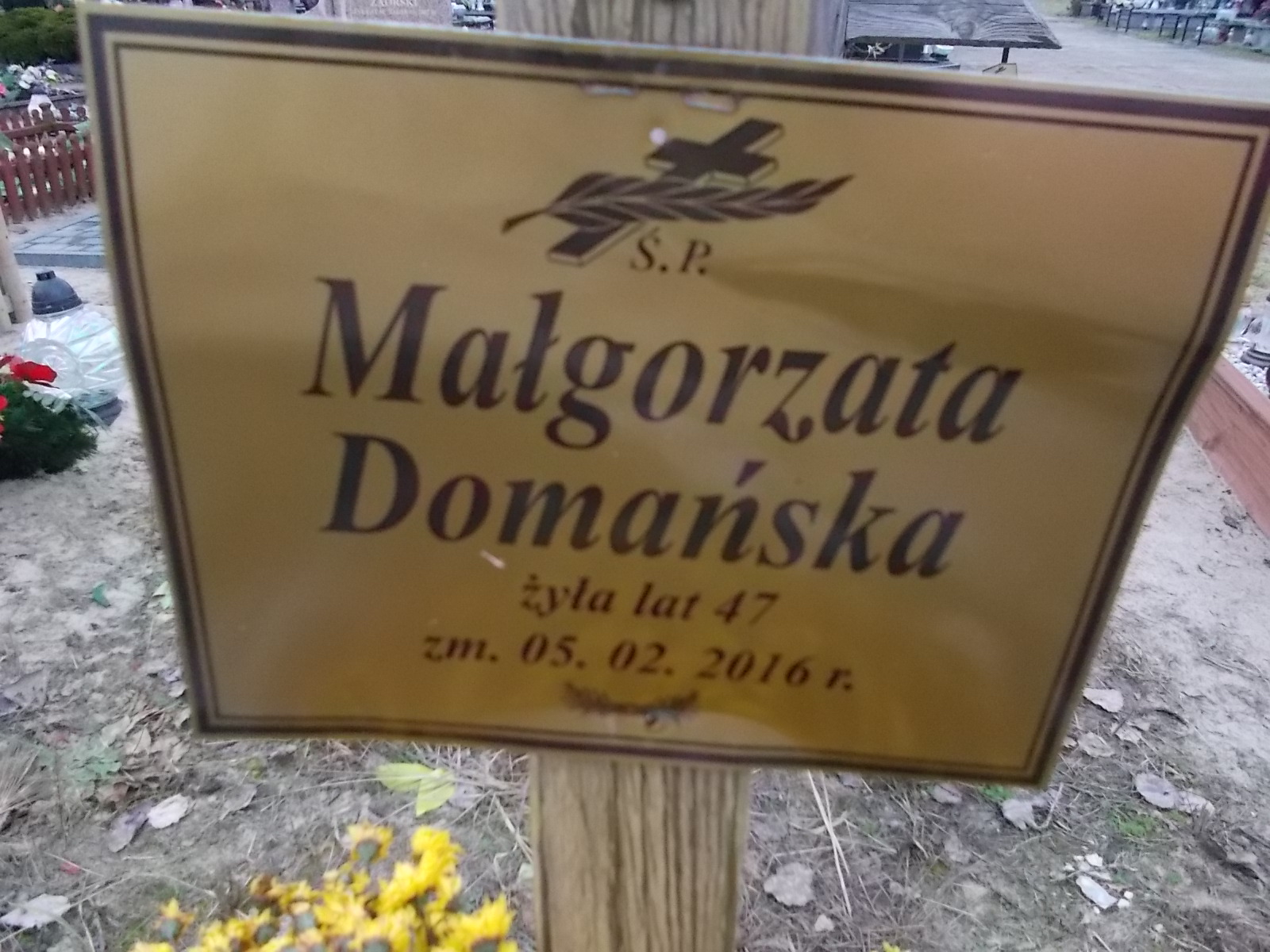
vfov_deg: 53.1
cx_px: 635
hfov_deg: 67.3
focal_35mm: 26
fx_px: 954
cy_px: 476
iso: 400
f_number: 3.2
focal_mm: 4.6
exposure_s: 1/320
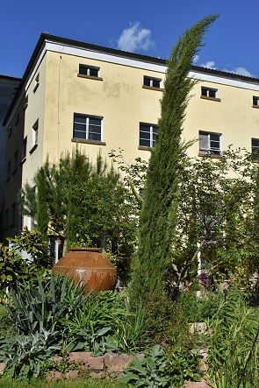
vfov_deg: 47.9
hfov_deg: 33.0
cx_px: 130
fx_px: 437
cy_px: 194
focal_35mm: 40
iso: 2000
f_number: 11
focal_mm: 27
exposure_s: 1/8000
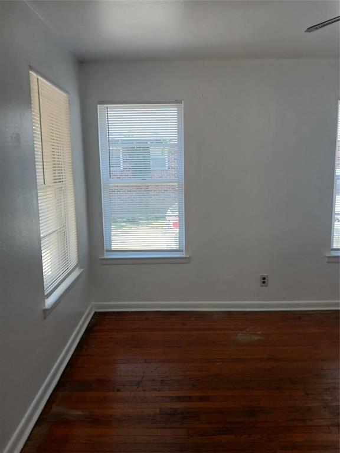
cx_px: 170
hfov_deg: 53.1
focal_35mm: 26
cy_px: 226
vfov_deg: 67.3
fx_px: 340
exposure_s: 1/60
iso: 64
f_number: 1.8
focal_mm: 3.98
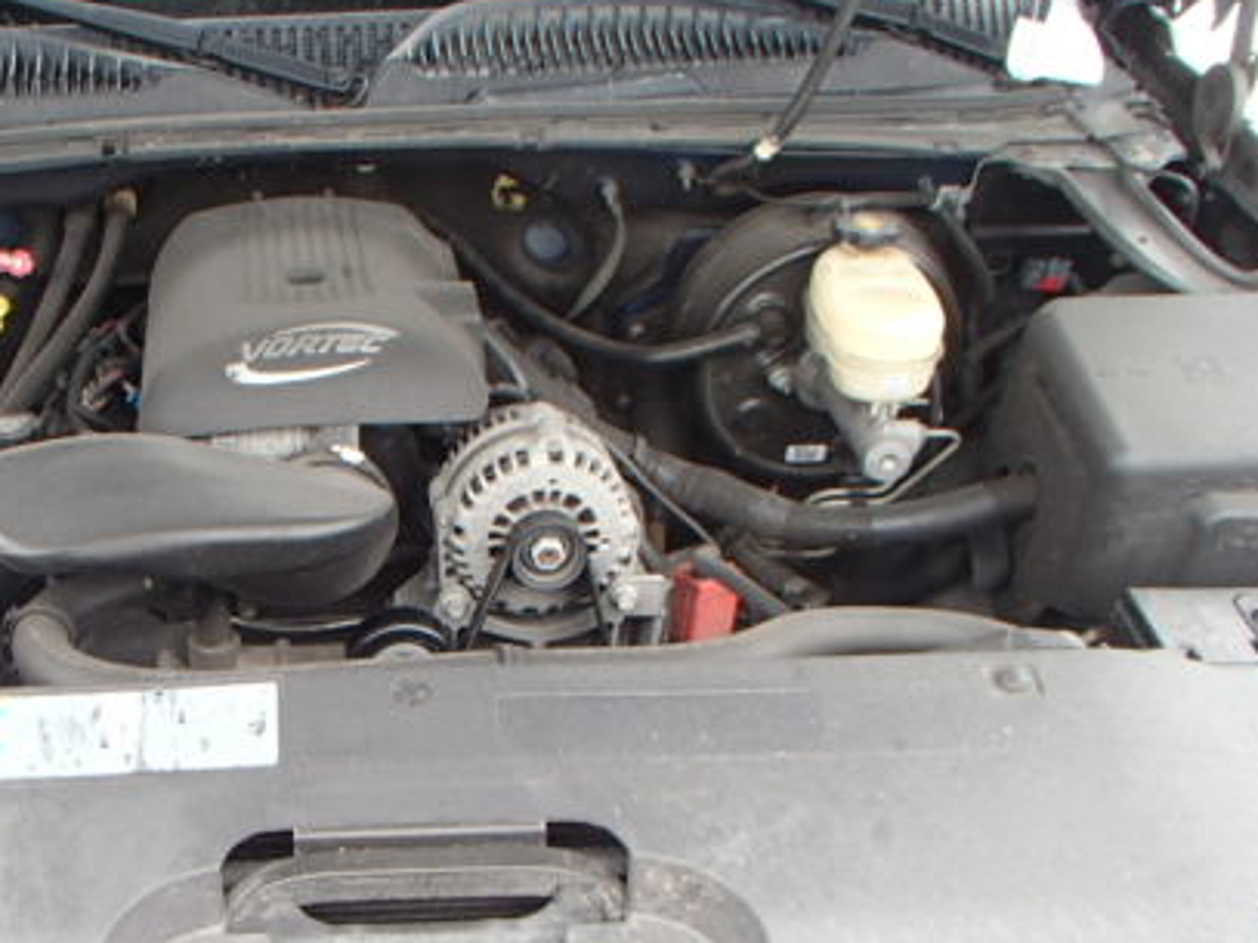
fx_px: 1599
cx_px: 291
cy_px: 649
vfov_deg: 32.5
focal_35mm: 44
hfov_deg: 41.5
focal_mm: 5
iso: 160
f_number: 3.9
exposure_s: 1/60
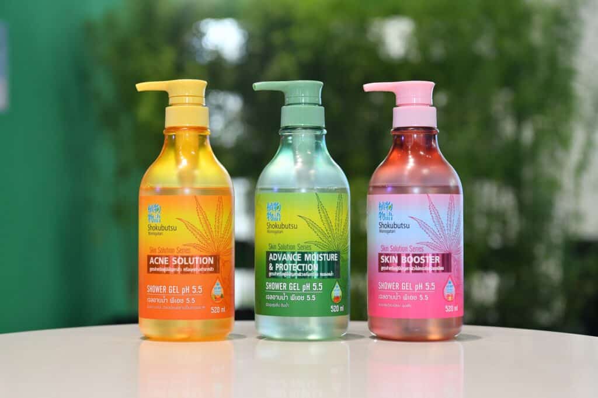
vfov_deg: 19.4
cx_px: 299
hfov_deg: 28.9
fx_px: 1162
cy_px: 199
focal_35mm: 70
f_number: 5
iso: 800
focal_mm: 70
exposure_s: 1/100
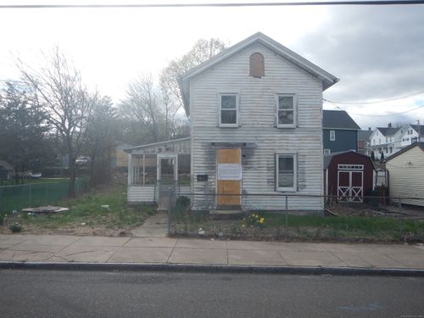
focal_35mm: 28
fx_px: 343
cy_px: 159
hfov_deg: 63.4
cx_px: 212
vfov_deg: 49.7
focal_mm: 5
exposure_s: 1/640
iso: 125
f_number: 3.9
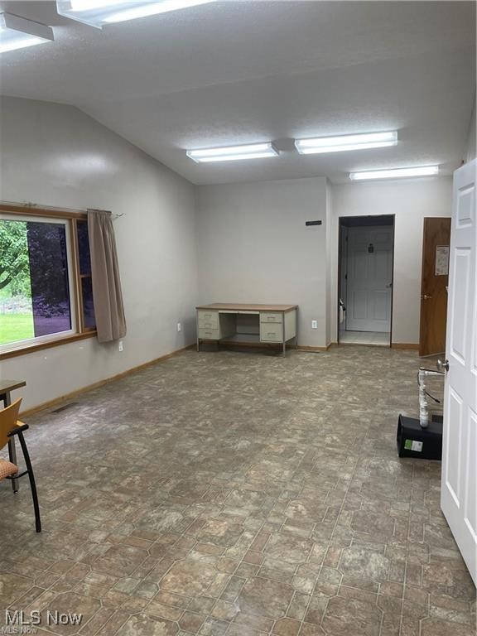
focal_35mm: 26
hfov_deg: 53.1
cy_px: 318
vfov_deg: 67.3
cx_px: 238
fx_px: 478
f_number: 1.6
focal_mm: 4.2
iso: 125
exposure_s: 1/120
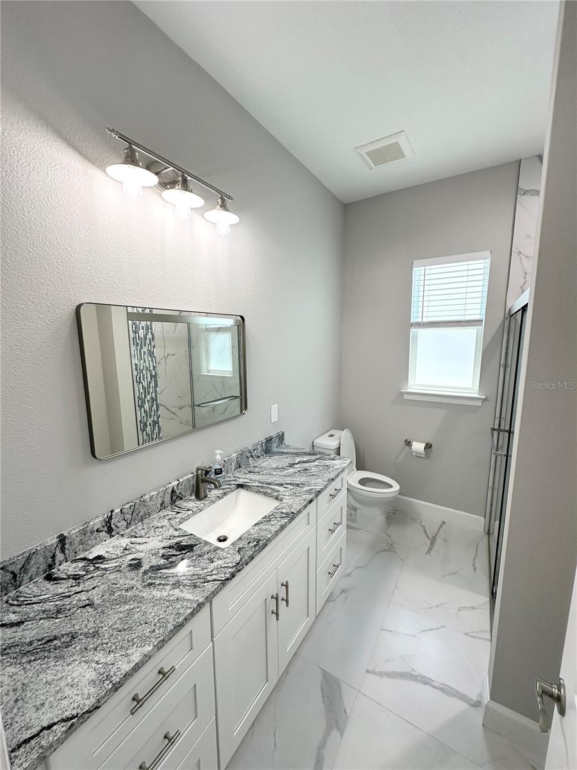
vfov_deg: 102.1
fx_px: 311
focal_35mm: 14
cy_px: 385
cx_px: 288
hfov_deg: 85.7
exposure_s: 1/120
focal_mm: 2.22
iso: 100
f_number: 2.2
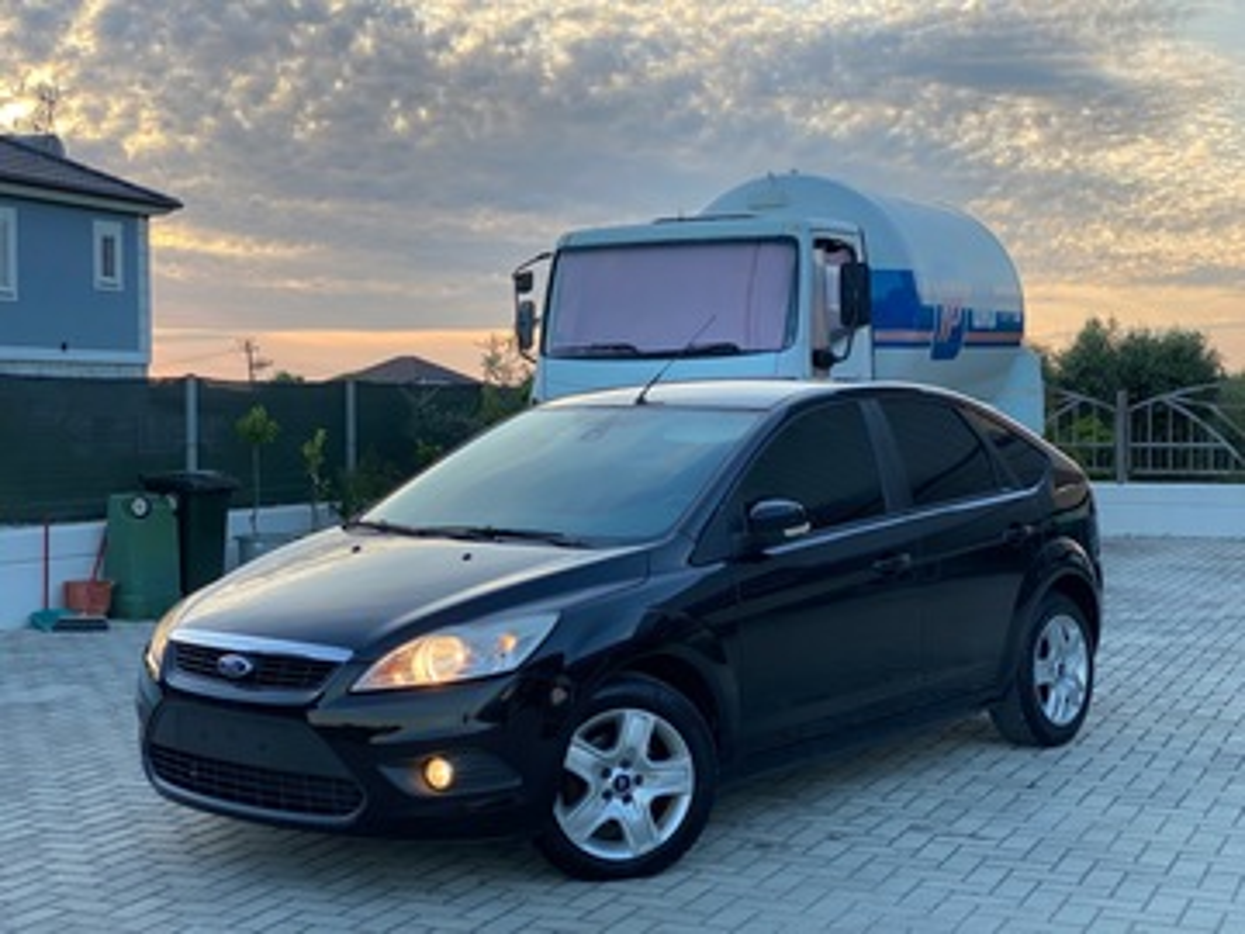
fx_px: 1870
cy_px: 467
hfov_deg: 36.8
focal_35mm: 52
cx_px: 622
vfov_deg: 28.0
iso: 20
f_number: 2
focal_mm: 6
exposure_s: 1/180
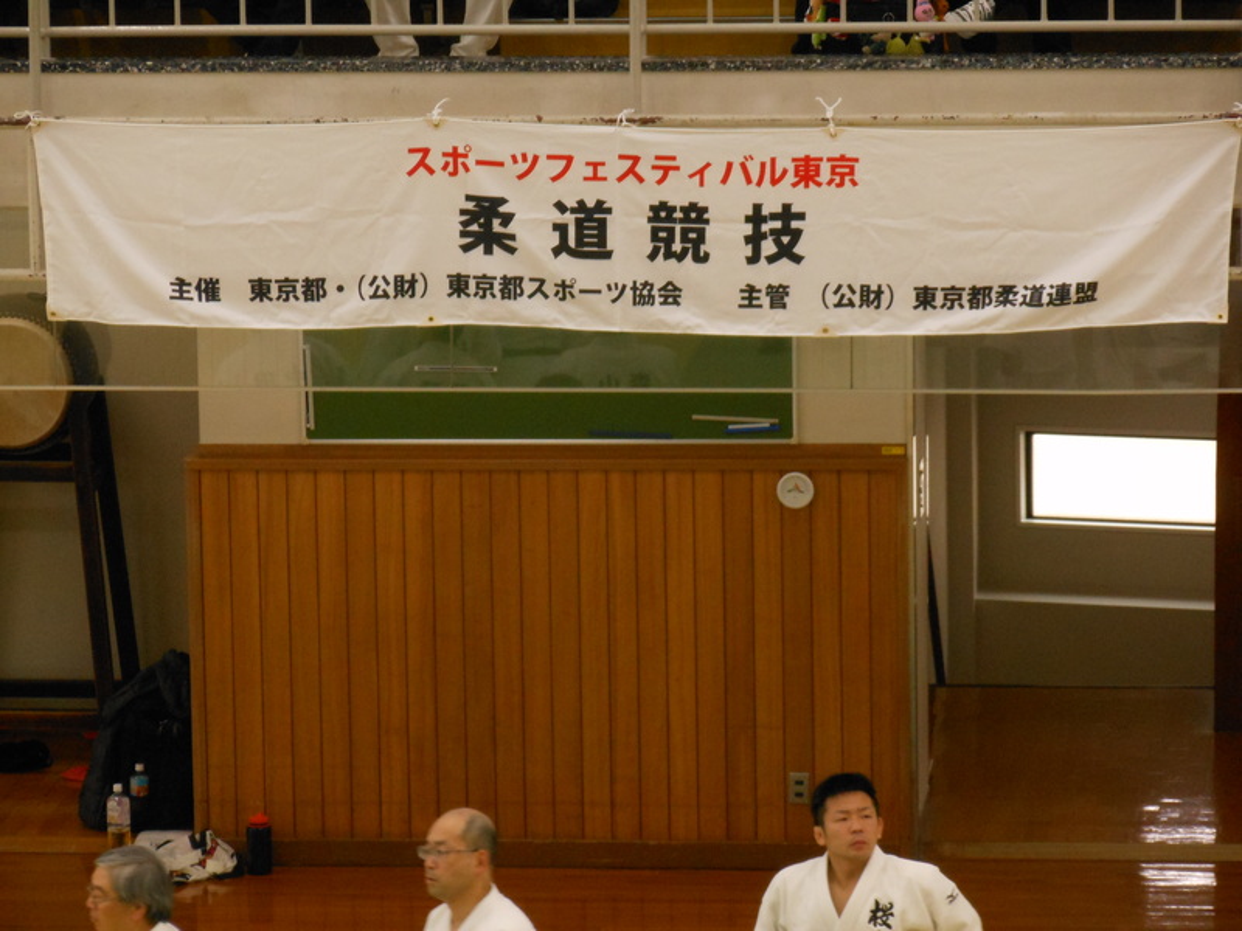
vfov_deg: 6.8
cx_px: 621
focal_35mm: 219
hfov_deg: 9.0
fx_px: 7858
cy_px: 466
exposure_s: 1/60
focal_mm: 39.1
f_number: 5.8
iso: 400
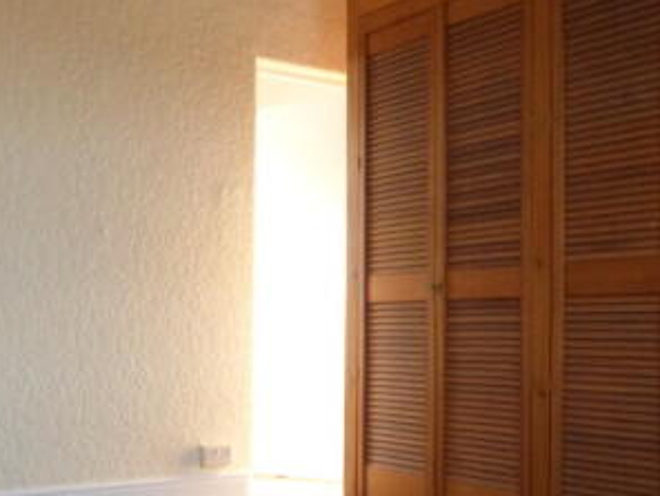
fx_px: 935
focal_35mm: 49
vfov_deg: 29.3
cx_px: 208
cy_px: 359
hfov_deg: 38.4
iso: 320
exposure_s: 1/60
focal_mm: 4.5
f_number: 2.8
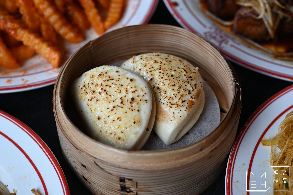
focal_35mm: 75
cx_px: 146
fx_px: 610
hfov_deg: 27.0
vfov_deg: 18.2
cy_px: 98
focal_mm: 50
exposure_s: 1/160
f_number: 3.2
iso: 400
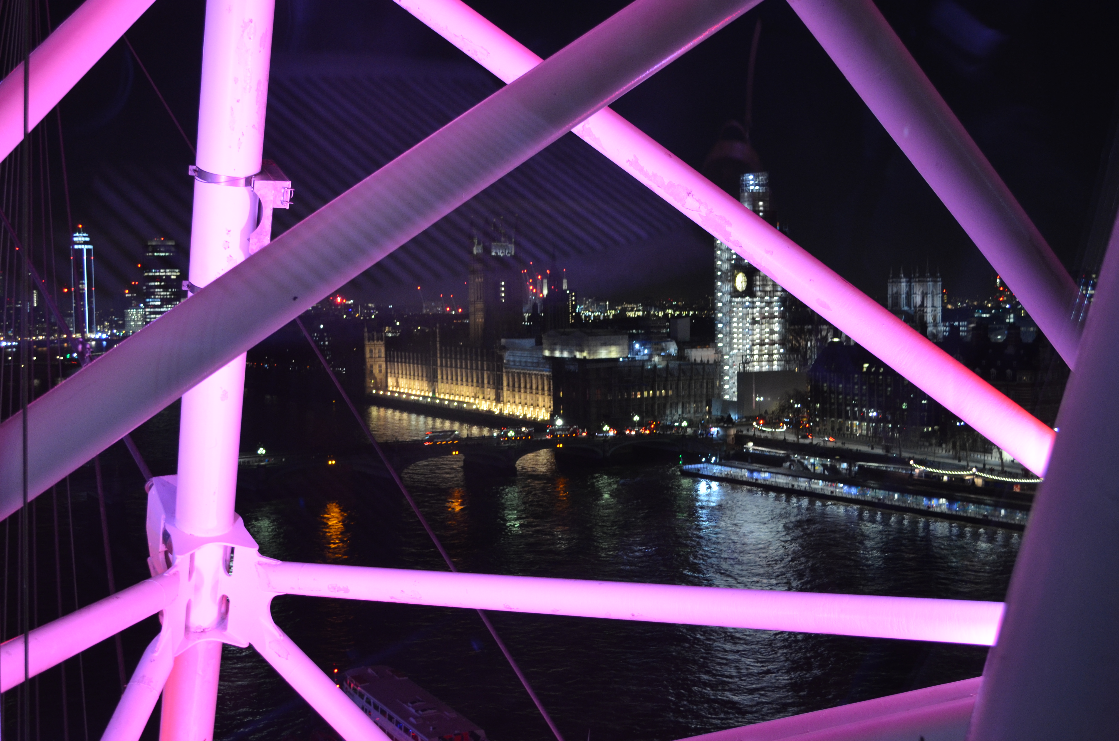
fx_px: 1303
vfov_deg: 31.8
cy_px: 370
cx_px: 560
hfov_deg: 46.5
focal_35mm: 42
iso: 800
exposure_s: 1/3
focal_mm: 28
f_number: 5
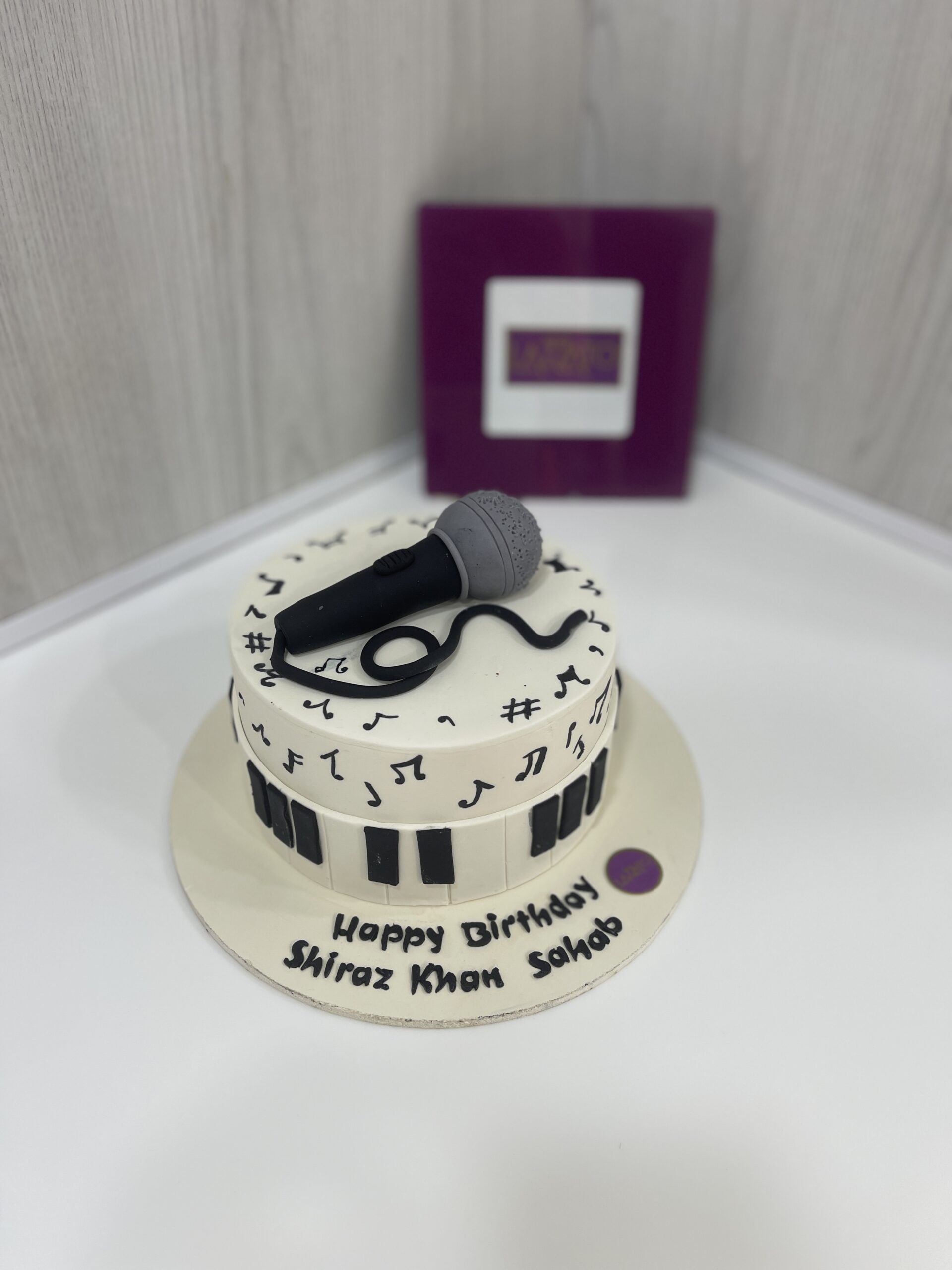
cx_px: 476
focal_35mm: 26
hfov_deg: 53.1
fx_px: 953
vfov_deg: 67.3
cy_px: 635
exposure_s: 1/100
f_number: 1.6
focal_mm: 5.1
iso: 50
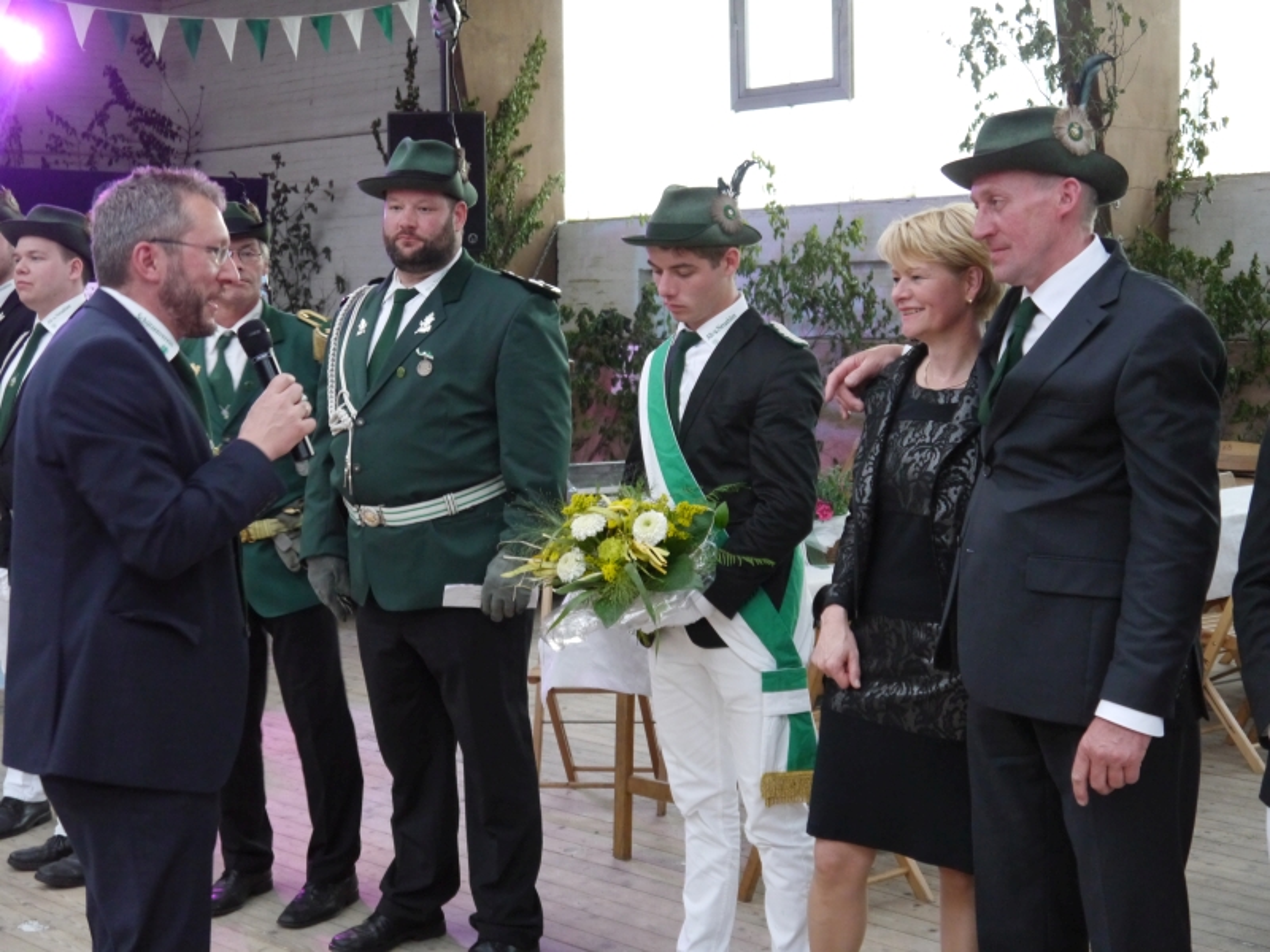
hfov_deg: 34.3
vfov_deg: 26.1
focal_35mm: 56
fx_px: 2055
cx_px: 635
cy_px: 476
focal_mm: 28
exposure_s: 1/20
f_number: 4.8
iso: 1600
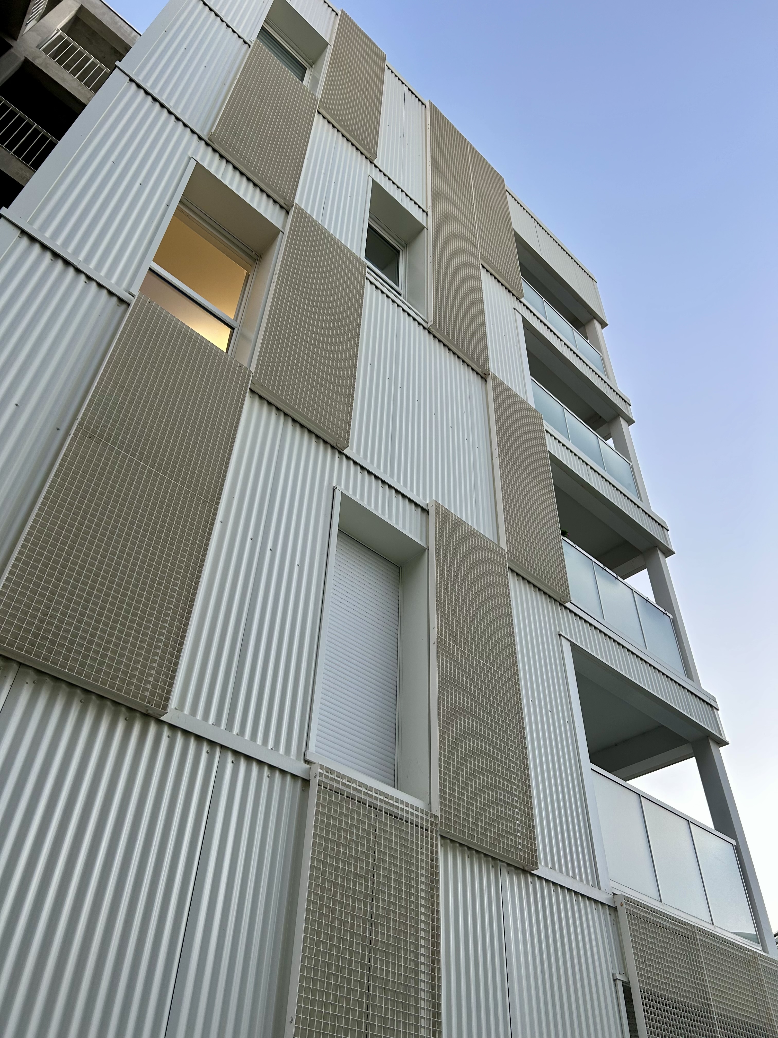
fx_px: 779
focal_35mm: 26
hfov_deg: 53.1
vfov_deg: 67.3
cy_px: 519
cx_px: 389
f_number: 1.5
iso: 50
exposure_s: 1/100
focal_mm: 5.7
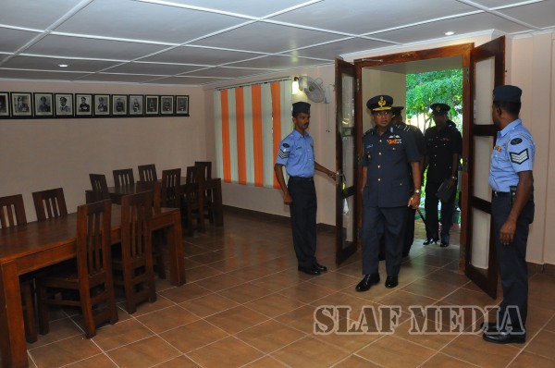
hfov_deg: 67.5
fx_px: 416
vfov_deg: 47.8
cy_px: 184
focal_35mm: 27
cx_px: 278
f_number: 7.1
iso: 1250
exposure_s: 1/100
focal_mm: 18
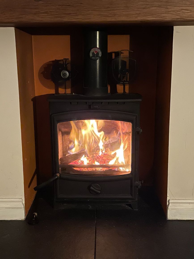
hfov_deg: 31.5
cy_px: 141
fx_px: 344
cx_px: 93
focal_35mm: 46
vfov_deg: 41.2
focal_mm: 4.2
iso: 1000
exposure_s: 1/15
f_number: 1.6
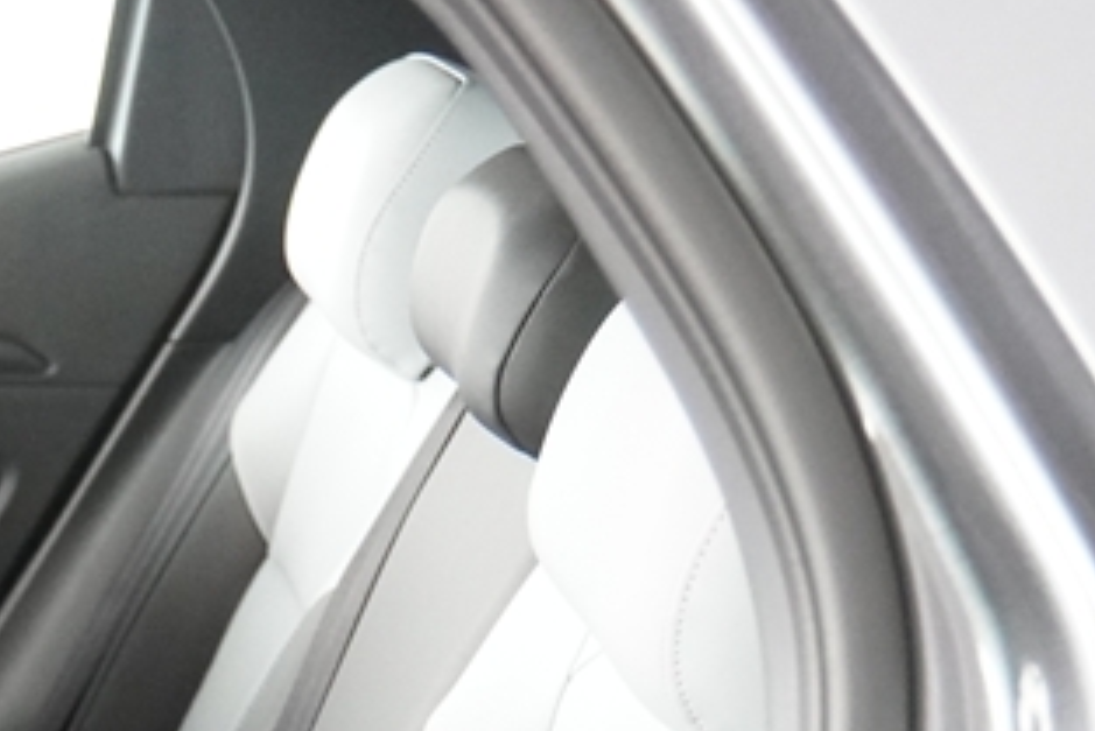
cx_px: -455
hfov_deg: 17.4
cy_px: 1117
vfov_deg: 12.1
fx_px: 3286
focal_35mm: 108
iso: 4000
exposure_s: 1/160
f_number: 2.8
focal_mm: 22
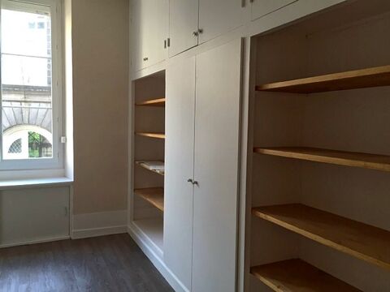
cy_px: 146
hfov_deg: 61.7
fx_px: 327
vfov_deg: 48.2
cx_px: 195
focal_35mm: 29
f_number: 2.2
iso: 40
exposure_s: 1/30
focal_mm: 4.15
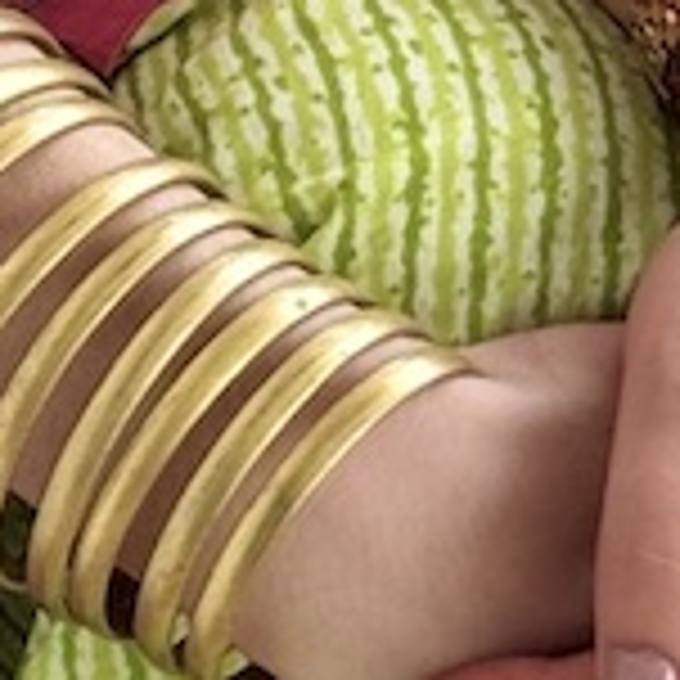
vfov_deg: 4.4
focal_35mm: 399
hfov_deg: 4.3
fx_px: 8868
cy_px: -113
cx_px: -1101
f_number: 1.78
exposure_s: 1/467
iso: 64
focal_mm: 6.76
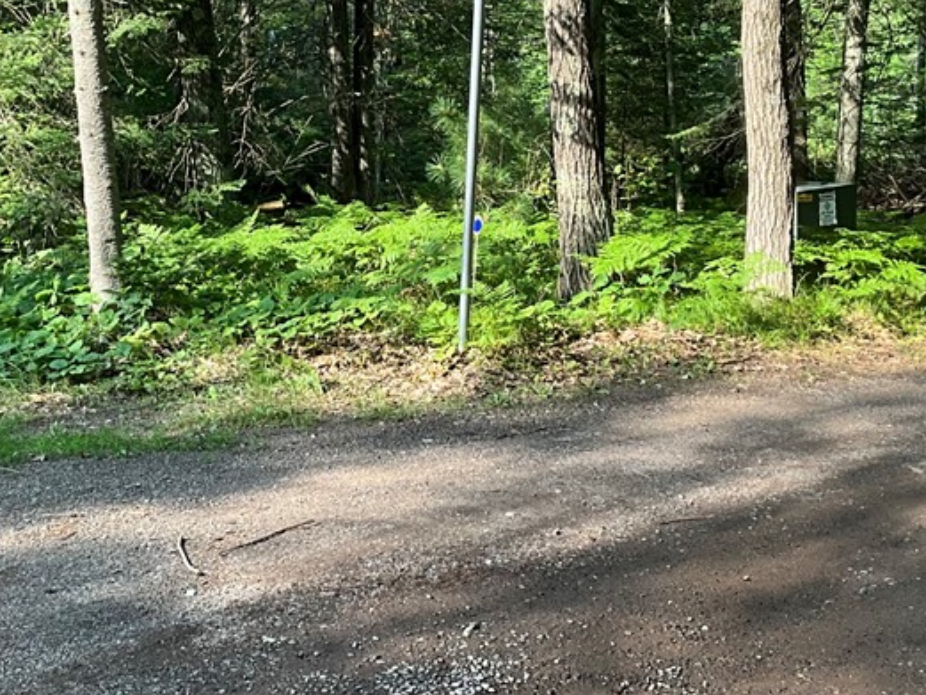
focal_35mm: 57
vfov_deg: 25.6
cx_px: 444
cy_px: 265
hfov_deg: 33.8
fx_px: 1525
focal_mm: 3
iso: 20
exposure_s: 1/159
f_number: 1.8
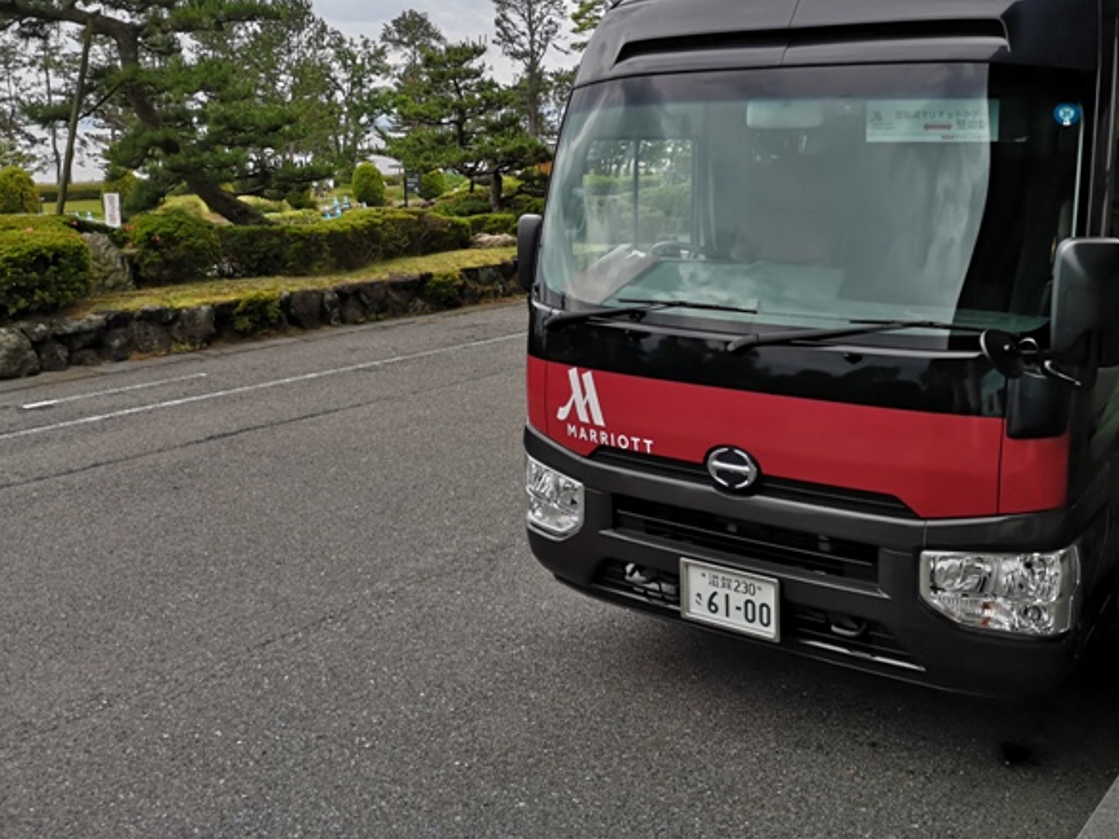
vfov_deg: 38.5
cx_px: 699
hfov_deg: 49.6
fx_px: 1196
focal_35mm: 37
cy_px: 326
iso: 50
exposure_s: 1/1401
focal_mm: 3.95
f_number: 1.8
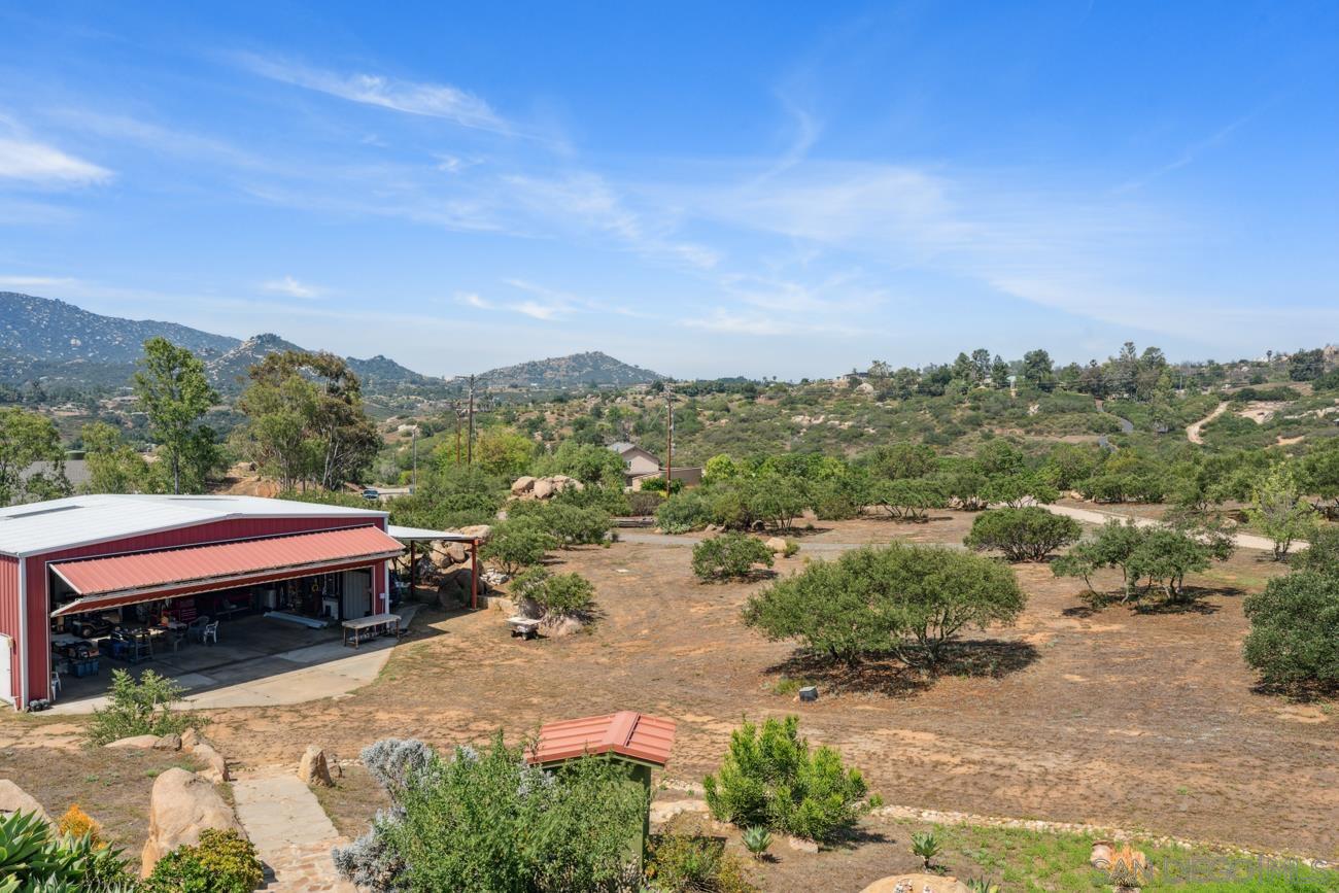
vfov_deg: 49.7
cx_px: 670
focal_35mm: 26
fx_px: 963
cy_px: 446
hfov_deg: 69.6
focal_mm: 25.9
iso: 400
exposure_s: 1/320
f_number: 11
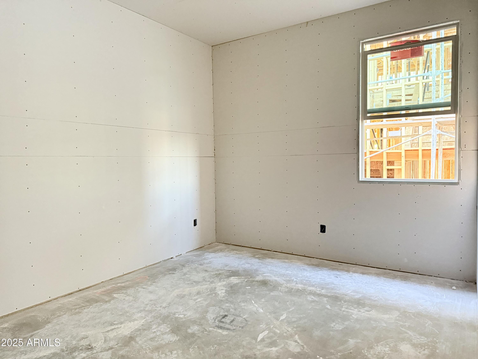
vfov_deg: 56.8
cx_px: 239
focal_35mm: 24
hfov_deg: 71.6
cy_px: 180
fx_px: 331
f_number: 1.78
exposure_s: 1/54
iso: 800
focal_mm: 6.76
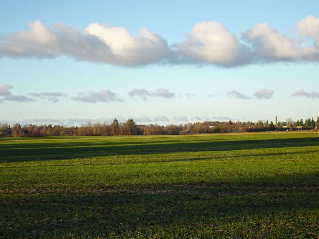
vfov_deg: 19.6
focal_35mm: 75
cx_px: 160
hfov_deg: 26.0
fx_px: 691
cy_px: 120
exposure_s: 1/160
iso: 80
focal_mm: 11.92
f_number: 5
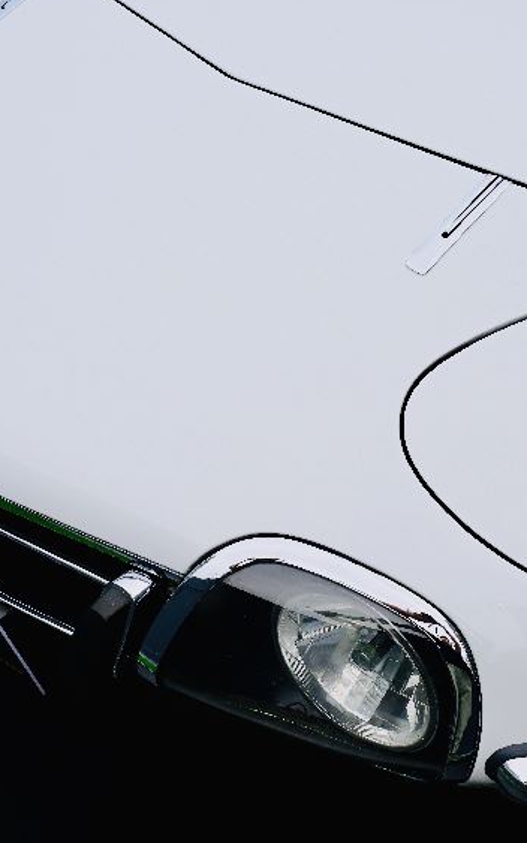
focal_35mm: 63
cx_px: 328
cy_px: 372
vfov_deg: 32.4
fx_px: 1447
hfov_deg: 20.6
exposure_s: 1/1250
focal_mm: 34
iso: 640
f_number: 10
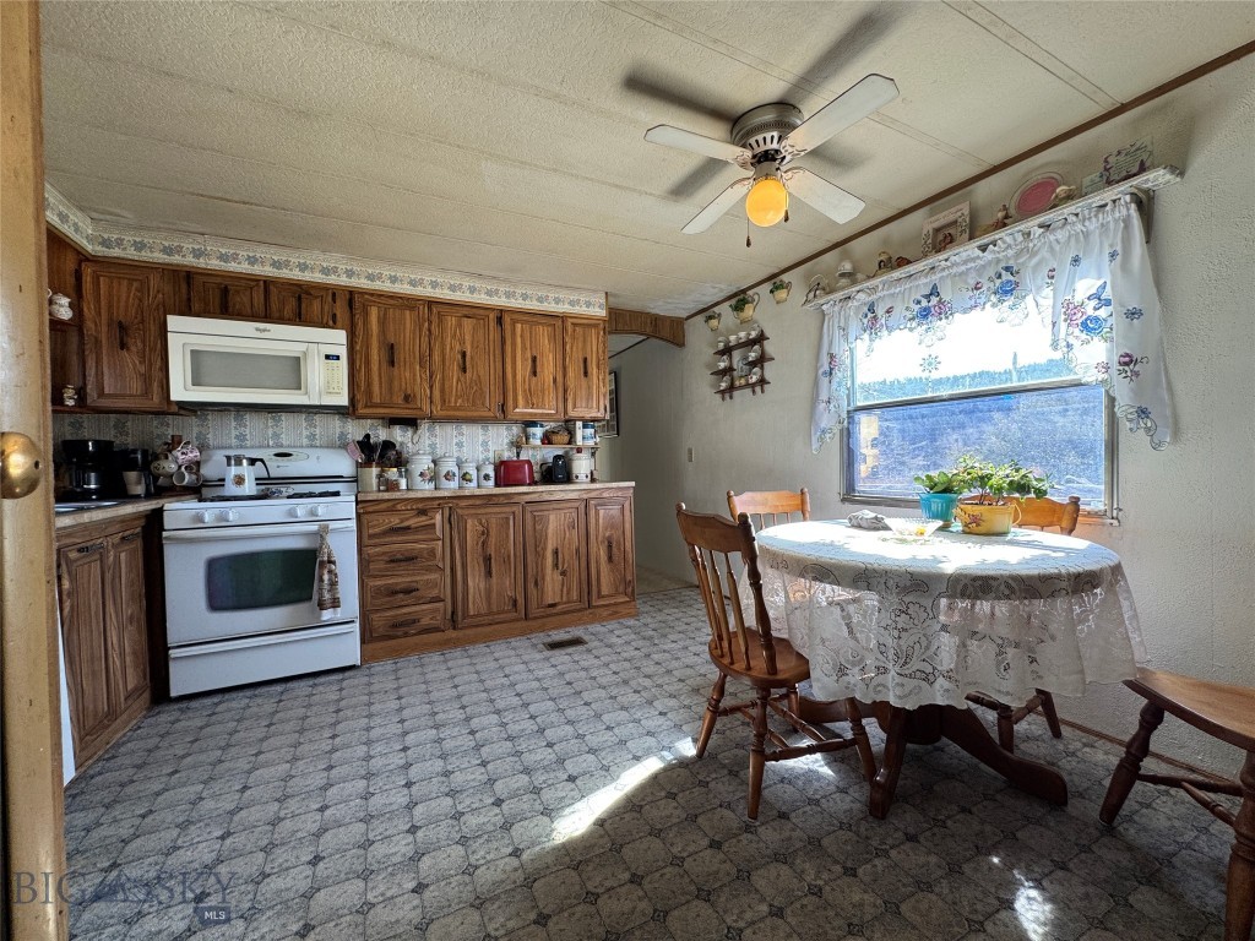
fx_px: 508
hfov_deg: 102.1
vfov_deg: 85.7
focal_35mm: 14
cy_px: 470
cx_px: 628
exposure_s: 1/120
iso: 100
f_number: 2.2
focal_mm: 2.22
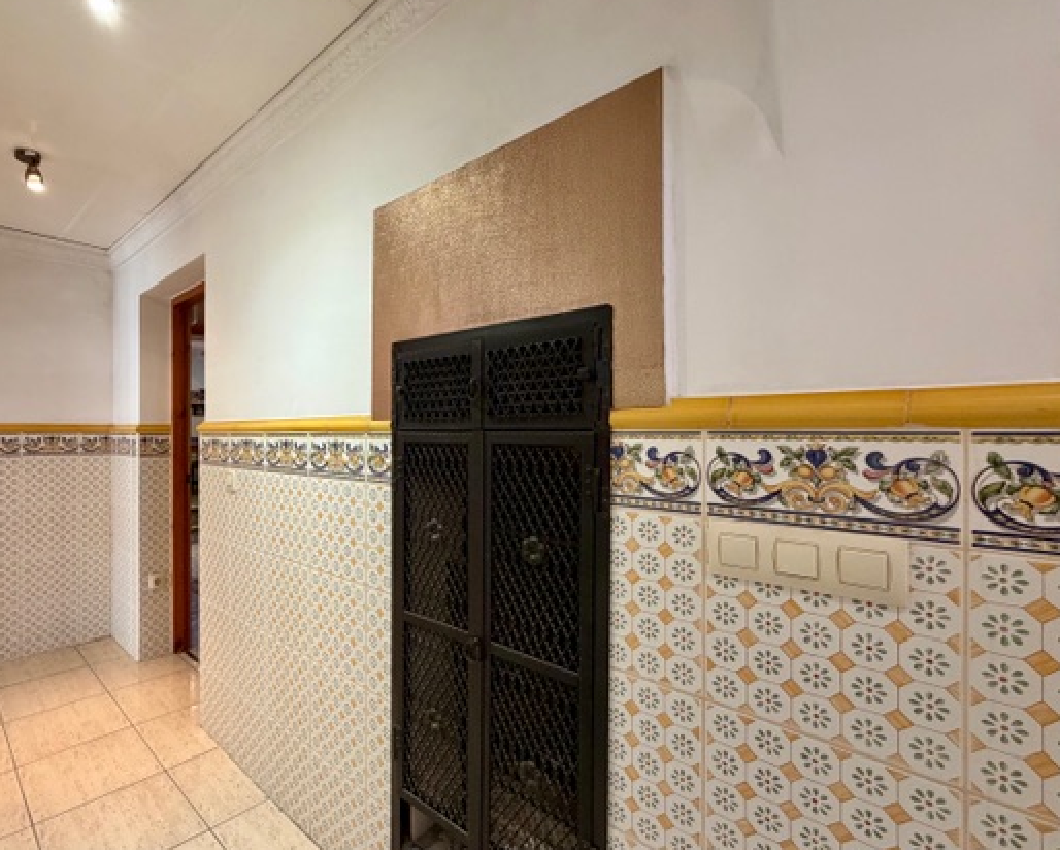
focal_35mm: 17
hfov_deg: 88.3
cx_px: 417
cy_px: 431
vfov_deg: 77.0
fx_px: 534
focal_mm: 2.22
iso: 250
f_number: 2.2
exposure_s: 1/50
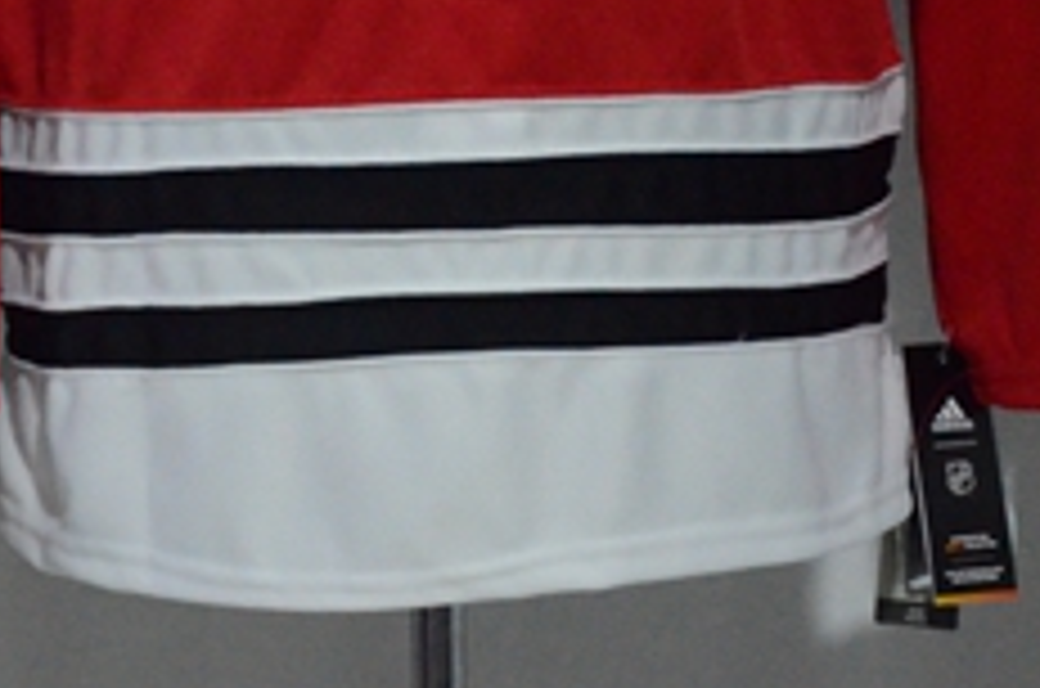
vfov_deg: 5.4
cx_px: -153
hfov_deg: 8.2
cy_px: -409
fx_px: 7178
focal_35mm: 249
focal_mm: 48
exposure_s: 1/80
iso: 4000
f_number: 4.5
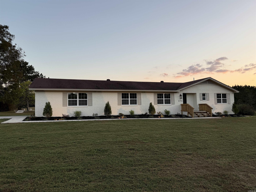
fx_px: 177
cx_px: 128
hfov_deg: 71.6
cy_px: 96
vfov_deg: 56.8
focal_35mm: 24
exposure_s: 1/403
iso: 80
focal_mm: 6.76
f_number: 1.78
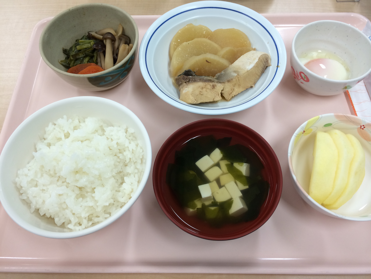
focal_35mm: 30
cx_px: 186
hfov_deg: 60.0
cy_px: 140
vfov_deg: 46.8
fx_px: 322
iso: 50
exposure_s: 1/40
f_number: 2.2
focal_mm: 4.12
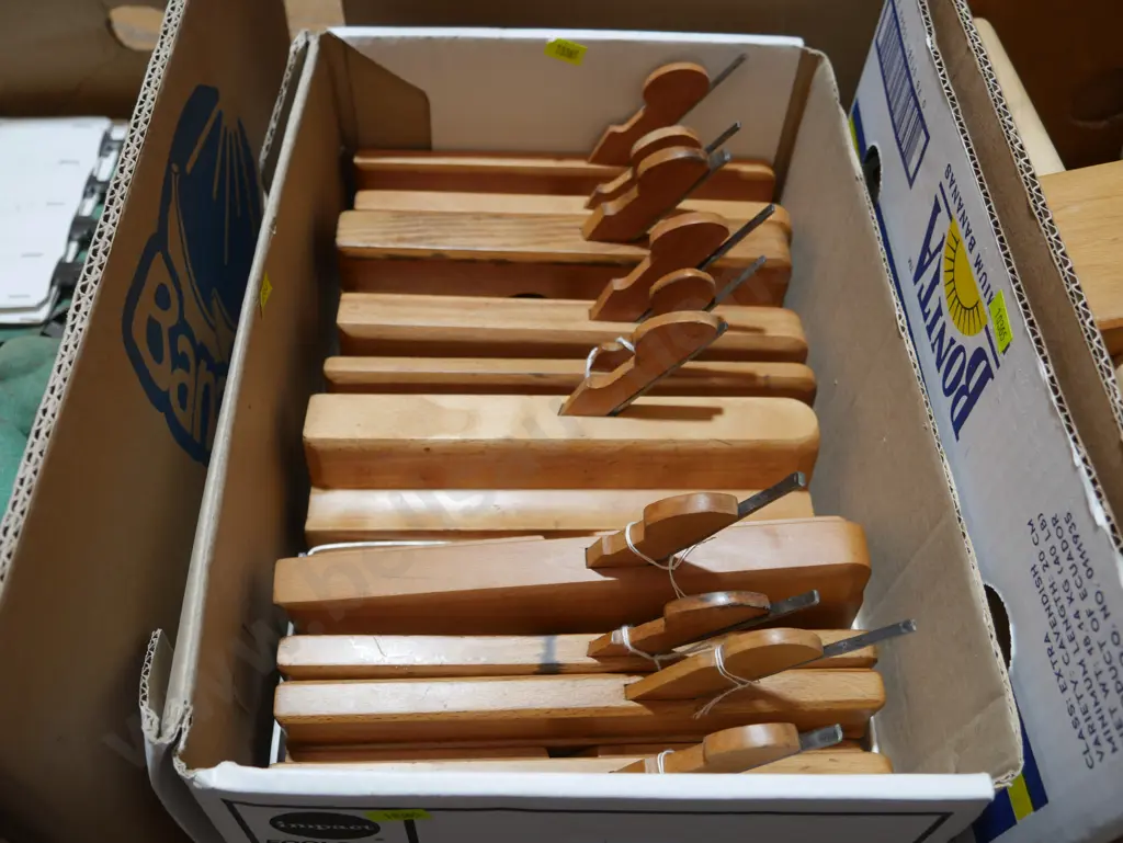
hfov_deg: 56.8
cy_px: 422
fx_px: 1039
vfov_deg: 44.2
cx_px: 562
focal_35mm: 32
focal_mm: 16
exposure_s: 1/60
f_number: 3.6
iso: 200
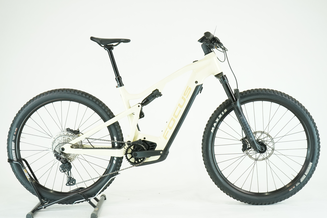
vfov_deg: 27.0
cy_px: 109
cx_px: 164
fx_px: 454
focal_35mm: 50
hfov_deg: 39.6
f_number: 5
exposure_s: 1/200
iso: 1600
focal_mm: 50
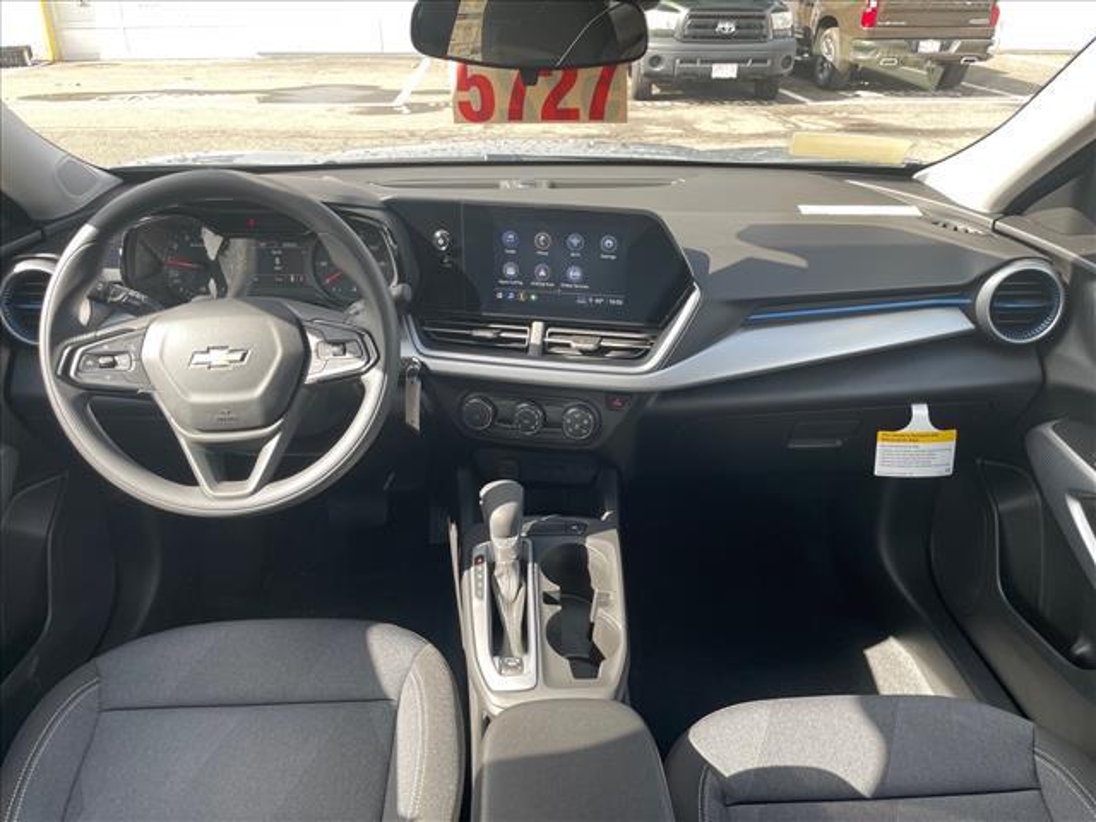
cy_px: 411
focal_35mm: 26
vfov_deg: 53.1
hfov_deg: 67.3
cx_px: 548
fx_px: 823
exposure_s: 1/121
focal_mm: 4.2
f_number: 1.6
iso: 64
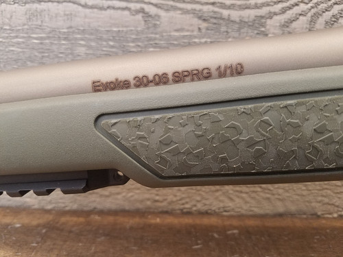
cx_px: 172
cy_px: 128
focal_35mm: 26
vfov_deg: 53.1
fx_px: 258
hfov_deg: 67.3
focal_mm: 4.2
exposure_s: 1/20
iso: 200
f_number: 1.7
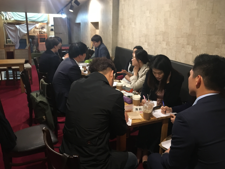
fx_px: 195
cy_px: 82
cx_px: 114
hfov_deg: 60.0
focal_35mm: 30
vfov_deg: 46.8
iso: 250
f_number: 2.2
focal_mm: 4.15
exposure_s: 1/15
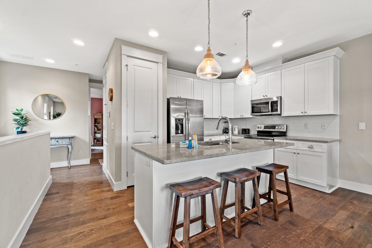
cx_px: 186
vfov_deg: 77.3
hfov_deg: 100.4
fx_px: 155
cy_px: 124
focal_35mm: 15
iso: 400
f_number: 9
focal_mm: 10
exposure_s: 3.2
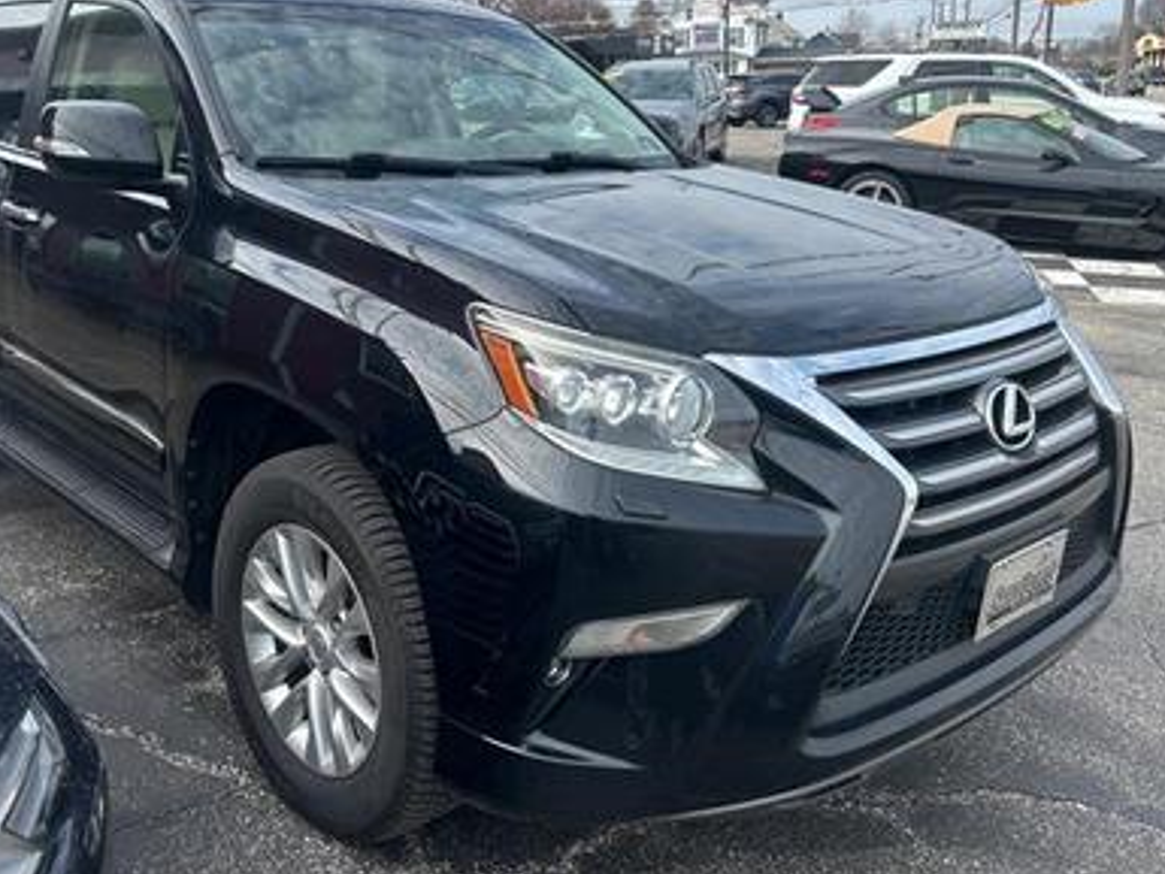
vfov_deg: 41.5
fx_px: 1145
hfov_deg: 53.7
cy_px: 318
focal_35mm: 34
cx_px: 490
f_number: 1.5
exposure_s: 1/2165
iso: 50
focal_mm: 5.7
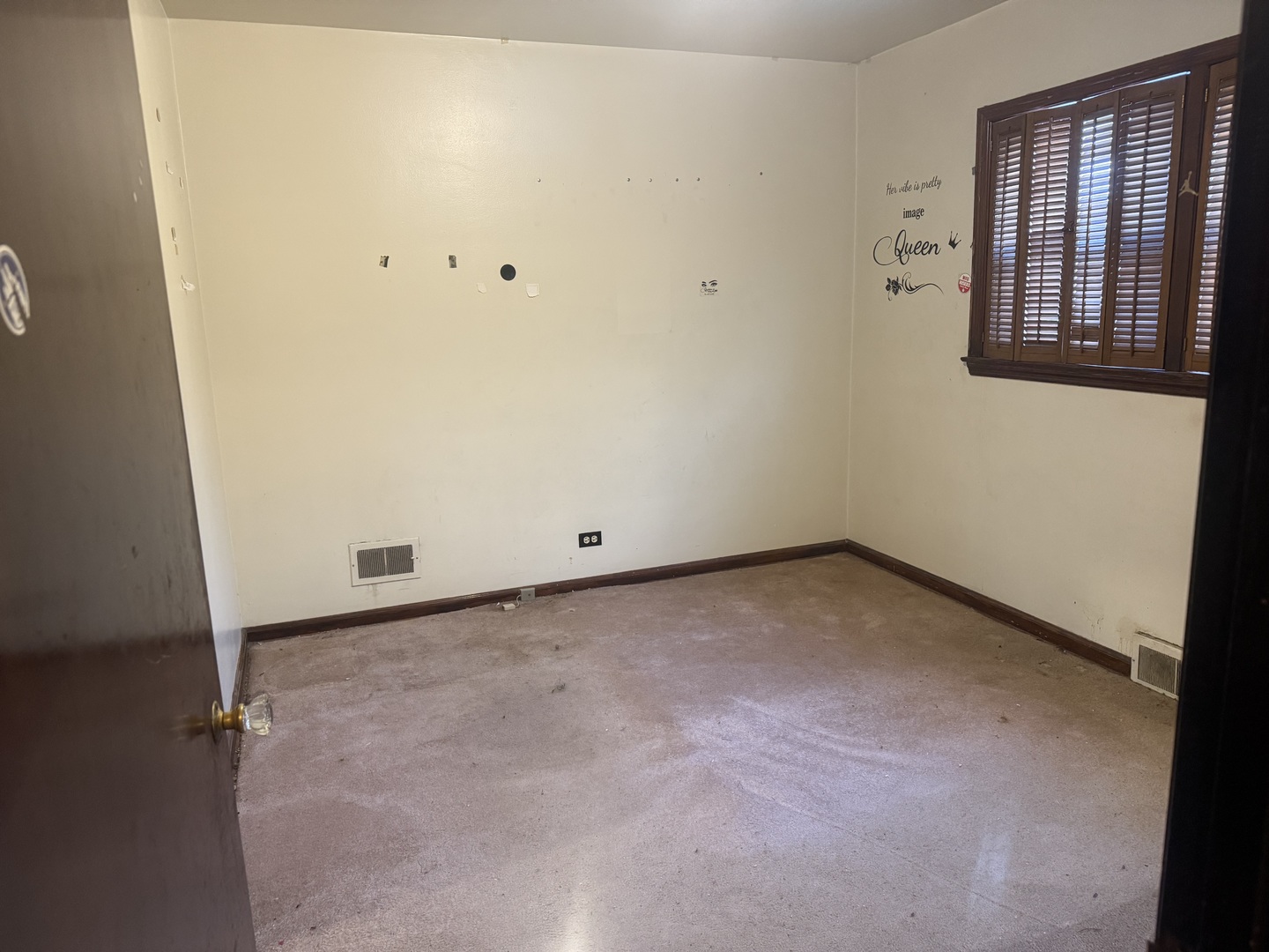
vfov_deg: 56.8
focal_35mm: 24
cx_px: 634
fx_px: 880
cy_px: 476
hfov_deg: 71.6
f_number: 1.78
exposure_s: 1/60
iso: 400
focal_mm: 6.76
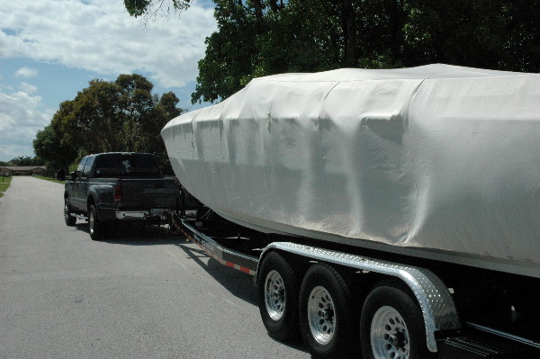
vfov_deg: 30.8
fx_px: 652
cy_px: 180
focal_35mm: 44
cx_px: 270
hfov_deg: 45.0
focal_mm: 29
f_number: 18
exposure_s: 1/1250
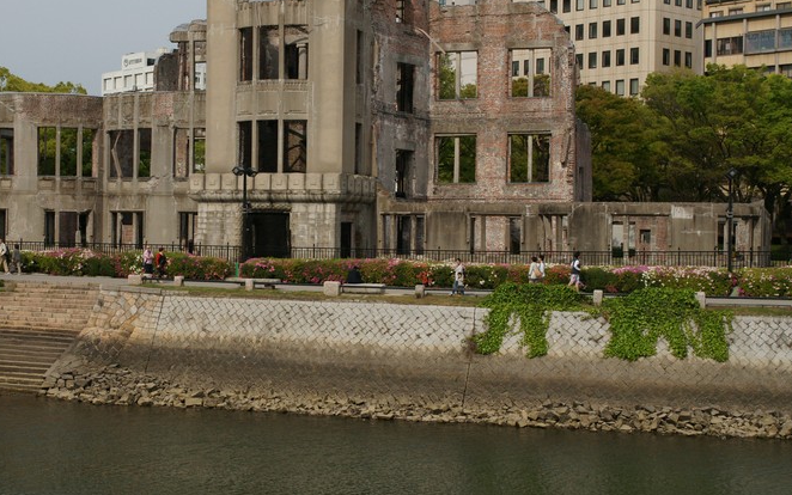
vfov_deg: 21.0
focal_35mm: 62
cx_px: 293
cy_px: 234
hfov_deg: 32.8
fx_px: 1338
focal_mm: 35
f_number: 11
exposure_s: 1/640
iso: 400
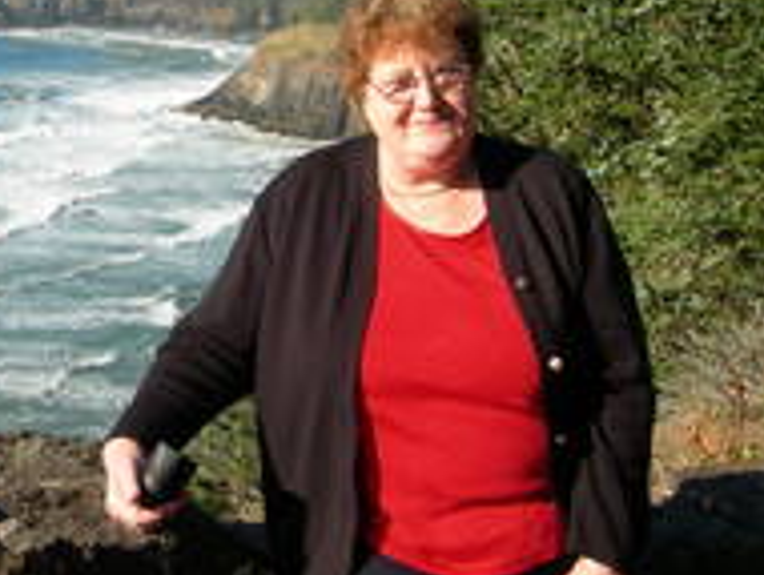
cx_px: 105
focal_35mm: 80
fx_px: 1768
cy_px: 97
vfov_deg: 18.3
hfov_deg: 23.8
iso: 50
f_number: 4.8
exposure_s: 1/396
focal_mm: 7.8
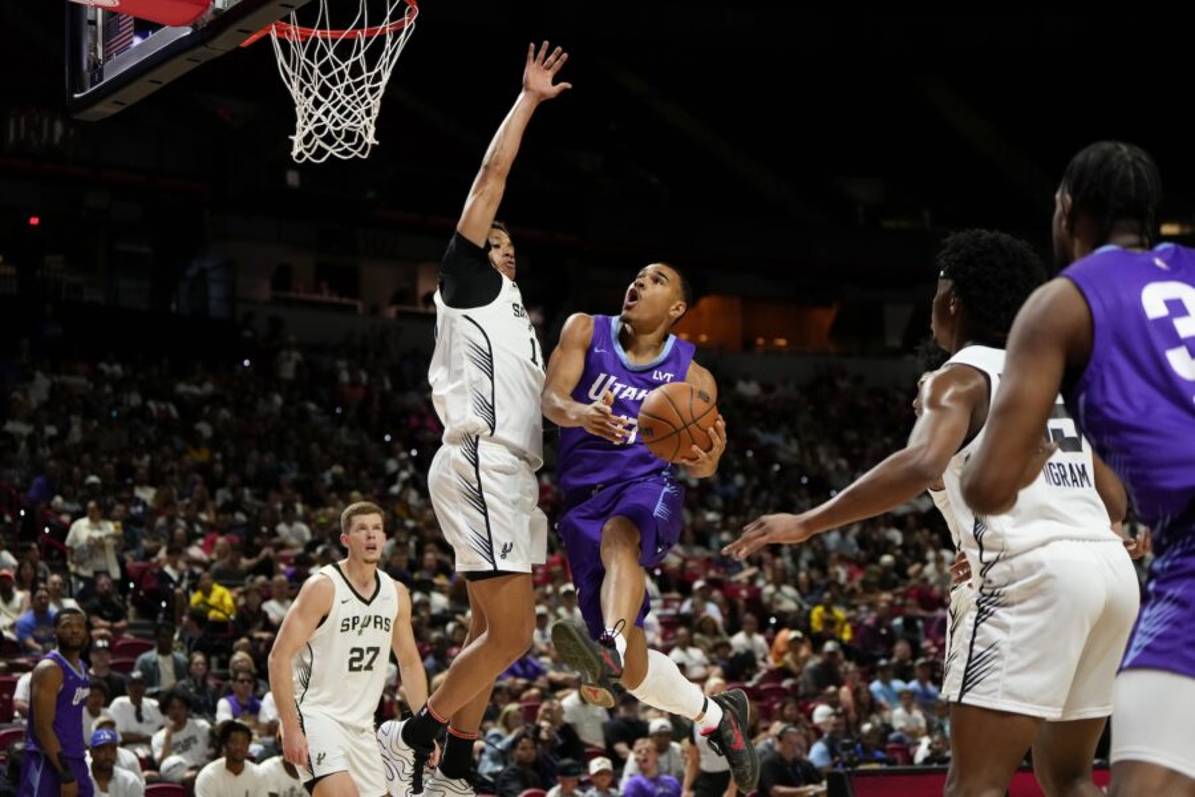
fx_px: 2323
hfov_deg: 28.8
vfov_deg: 19.5
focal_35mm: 70
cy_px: 398
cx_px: 598
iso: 4000
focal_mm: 70
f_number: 2.8
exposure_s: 1/1600
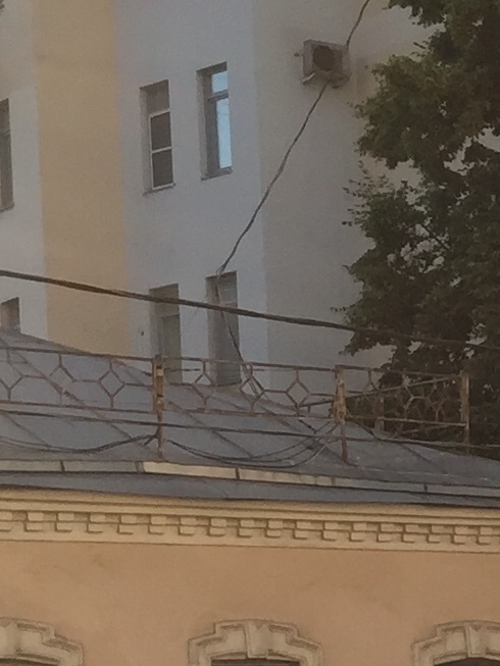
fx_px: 2792
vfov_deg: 13.1
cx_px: 1100
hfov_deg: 9.4
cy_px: 915
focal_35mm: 145
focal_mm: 4.15
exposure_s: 1/1163
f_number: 2.2
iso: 32
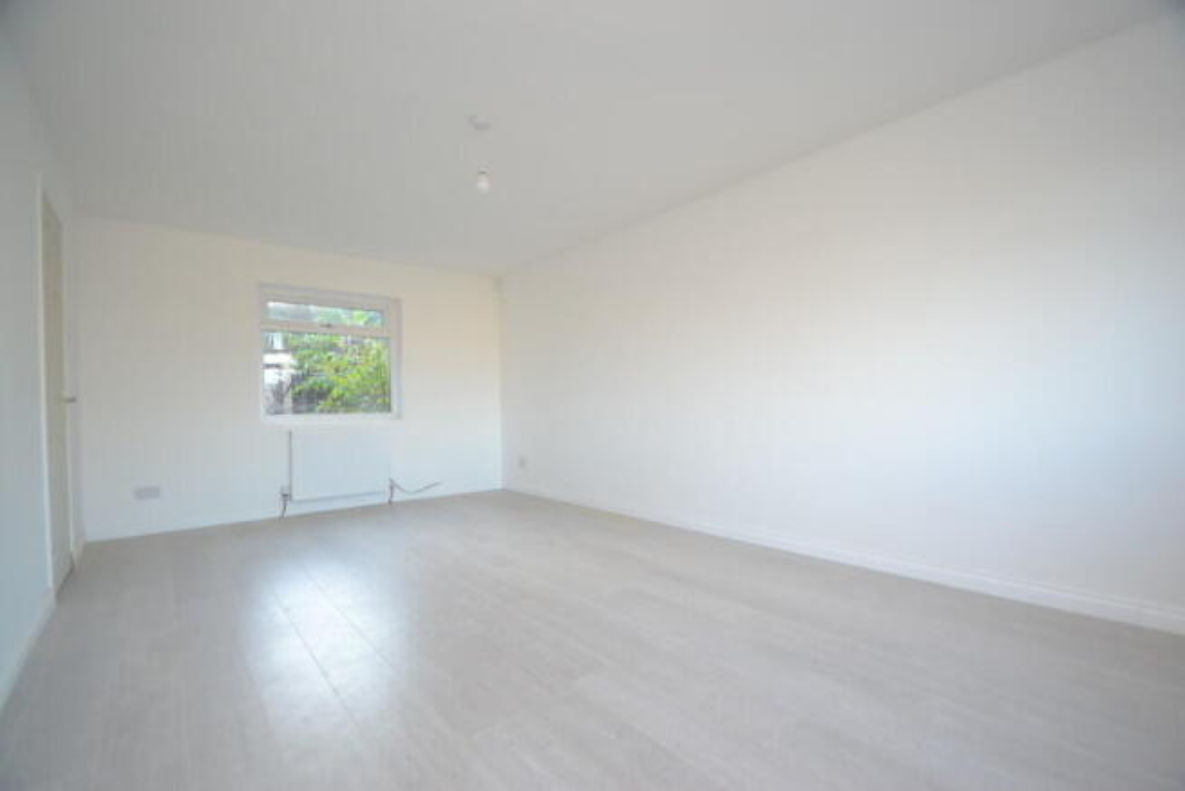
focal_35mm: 15
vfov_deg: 77.4
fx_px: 494
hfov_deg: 100.4
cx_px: 592
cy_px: 396
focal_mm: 10
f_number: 3.5
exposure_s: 1/60
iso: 400
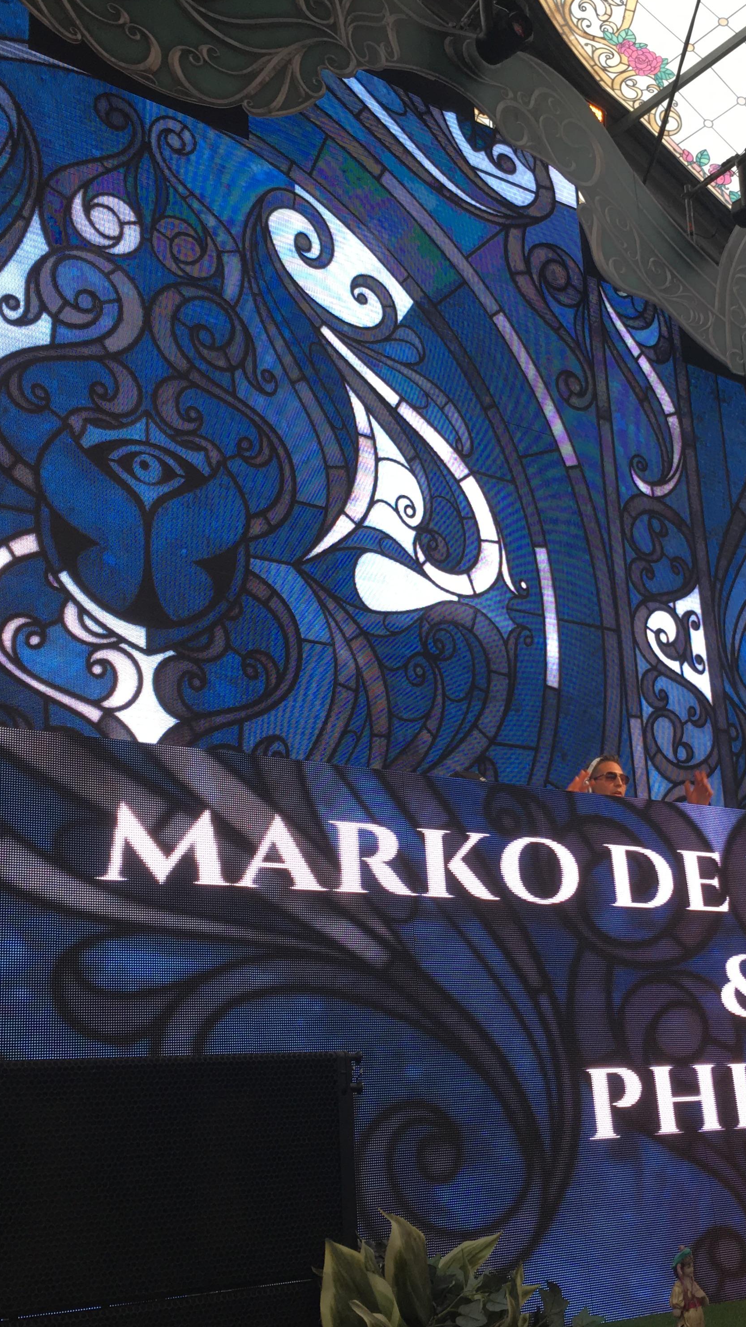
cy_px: 658
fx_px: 1513
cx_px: 527
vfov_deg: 47.4
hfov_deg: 27.4
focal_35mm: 43
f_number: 2.2
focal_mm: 4.15
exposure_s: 1/100
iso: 25
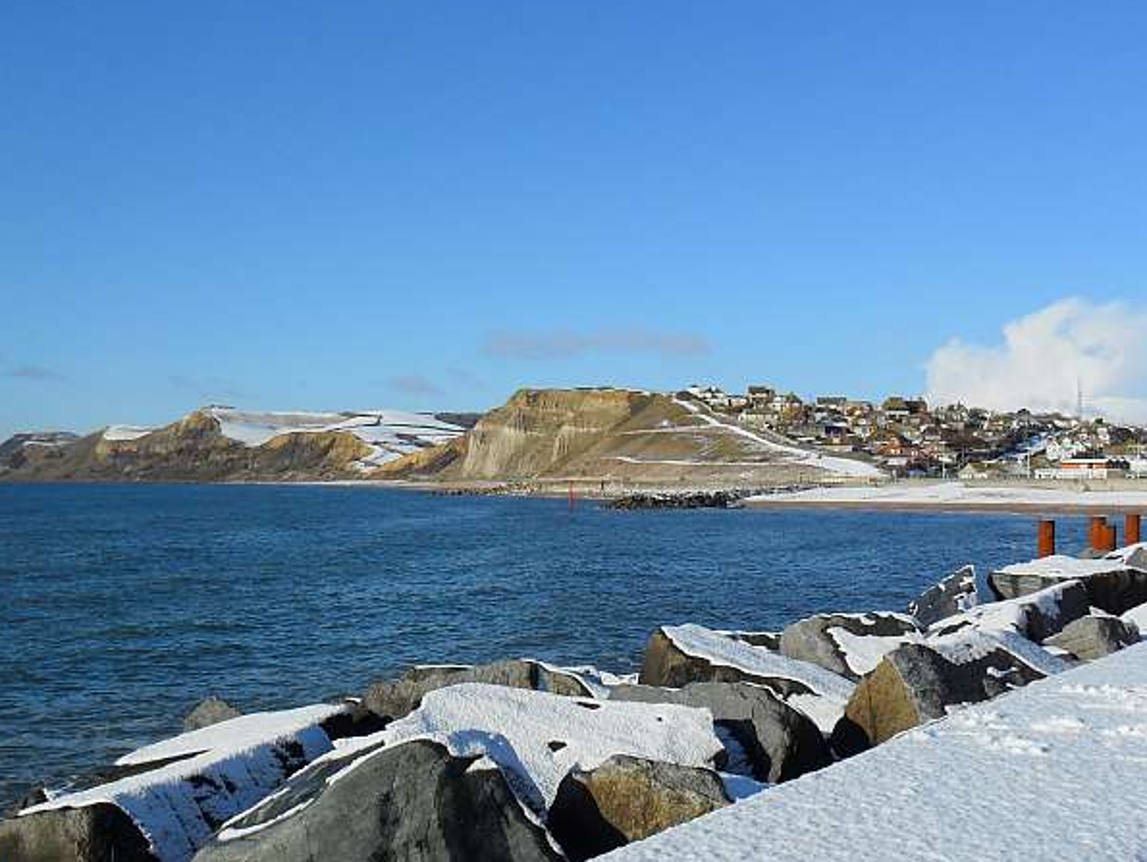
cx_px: 507
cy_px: 523
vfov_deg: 33.5
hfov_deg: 43.8
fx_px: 1426
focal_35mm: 43
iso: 100
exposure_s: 1/350
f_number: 9.4
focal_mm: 5.7
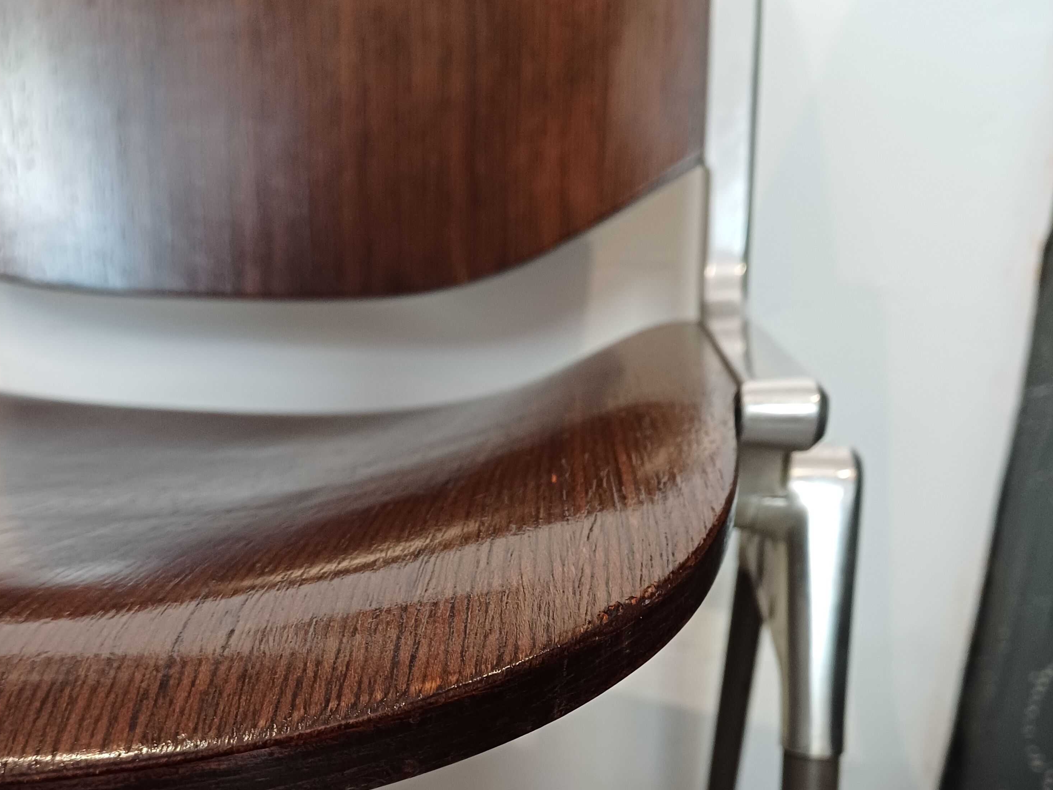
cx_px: 526
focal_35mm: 34
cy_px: 612
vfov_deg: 40.4
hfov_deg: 54.0
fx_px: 1034
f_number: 1.8
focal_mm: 4.65
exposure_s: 1/33.3
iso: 400
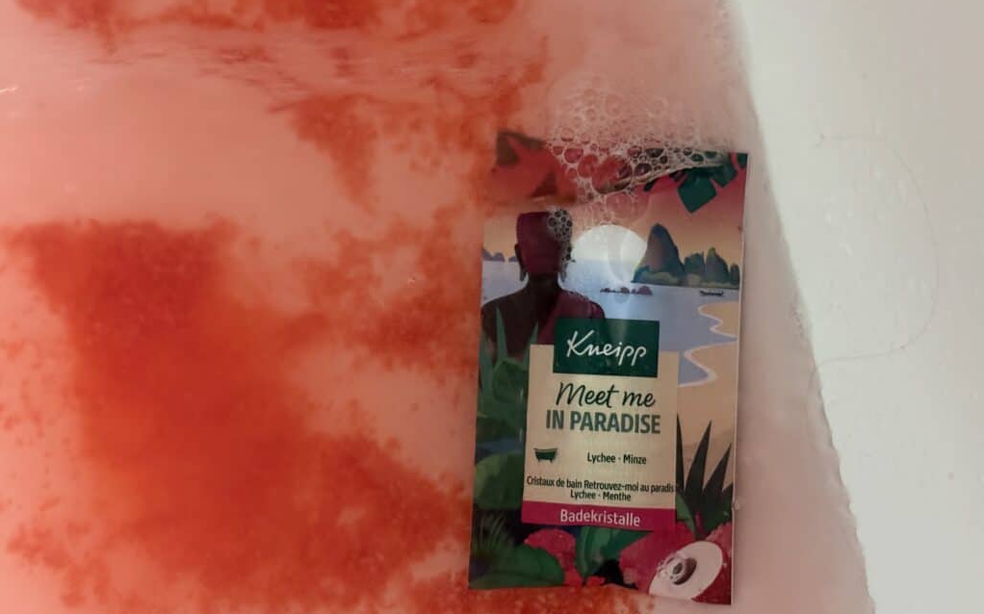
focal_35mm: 51
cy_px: 272
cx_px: 492
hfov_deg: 39.6
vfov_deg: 25.3
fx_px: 1367
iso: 500
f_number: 1.78
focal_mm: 6.76
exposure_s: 1/25
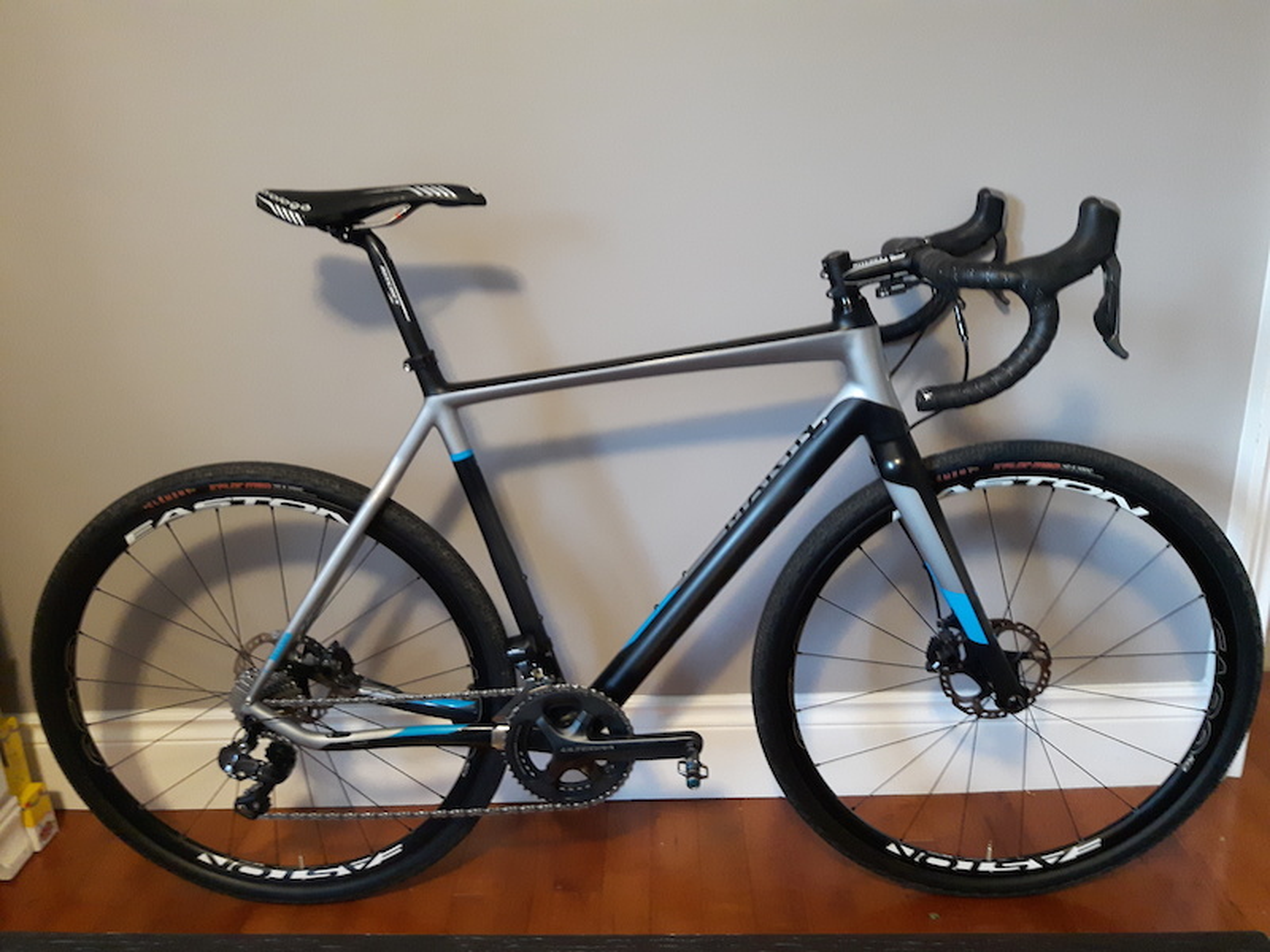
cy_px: 476
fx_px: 1137
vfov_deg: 45.4
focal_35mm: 31
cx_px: 635
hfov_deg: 58.4
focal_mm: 3.7
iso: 320
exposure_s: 1/17
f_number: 1.9
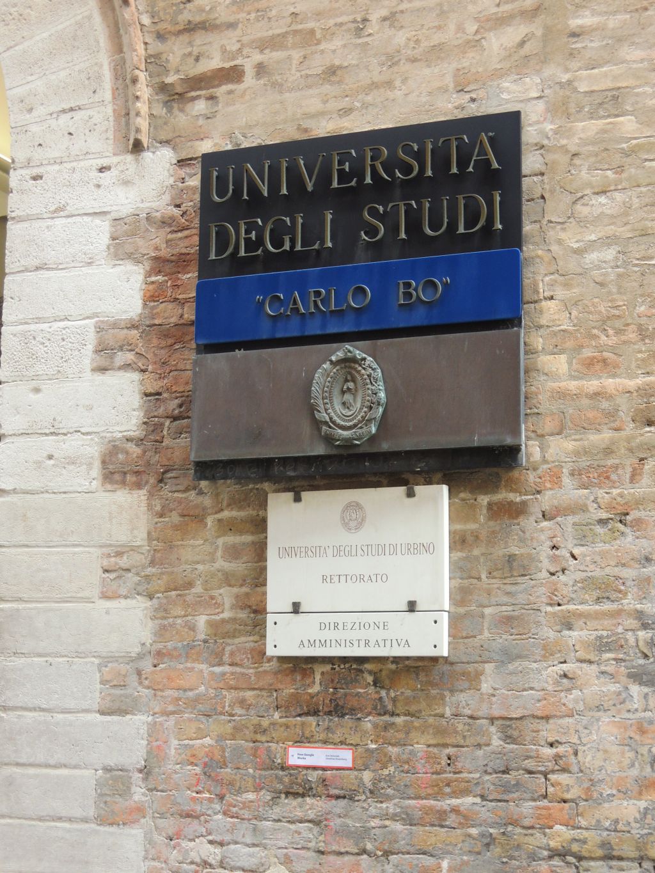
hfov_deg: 23.7
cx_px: 328
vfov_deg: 31.2
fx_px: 1564
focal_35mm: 62
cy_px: 436
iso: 220
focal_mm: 11.1
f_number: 4.2
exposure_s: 1/60
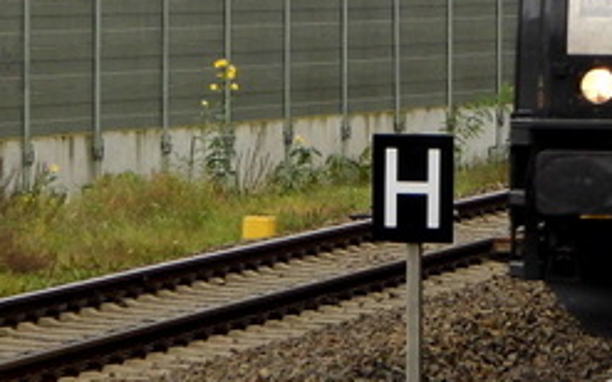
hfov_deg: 4.6
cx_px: 870
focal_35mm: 453
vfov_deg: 2.9
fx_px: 7550
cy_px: -107
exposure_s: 1/206
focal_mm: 23.6
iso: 100
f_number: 4.7
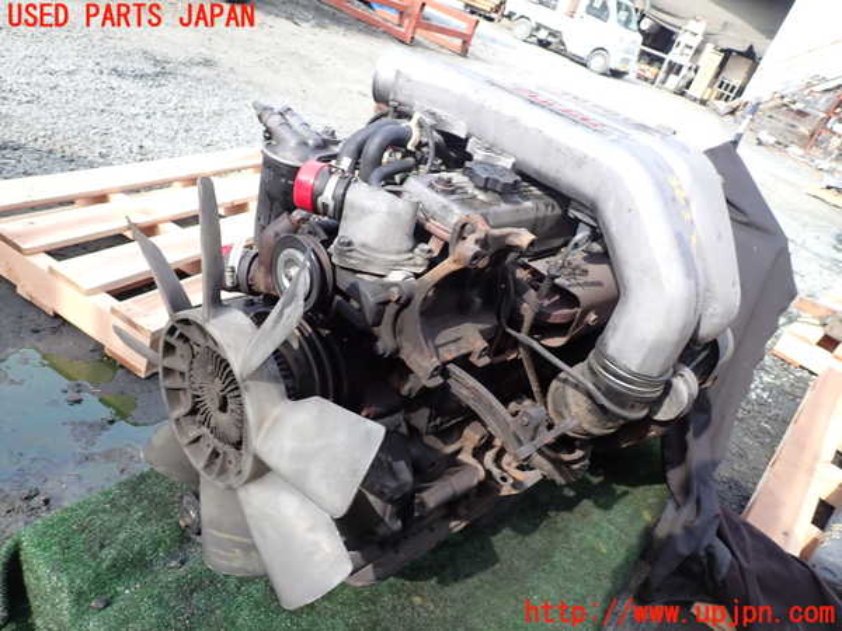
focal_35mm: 25
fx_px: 608
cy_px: 316
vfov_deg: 54.9
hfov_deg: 69.4
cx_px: 421
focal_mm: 4.5
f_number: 2.8
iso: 100
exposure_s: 1/320
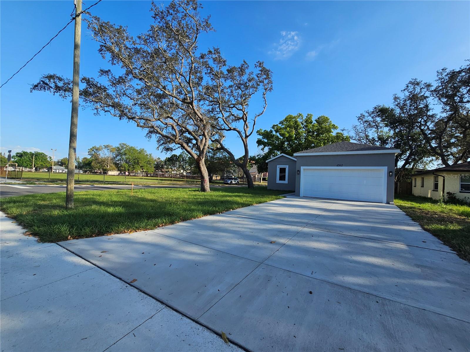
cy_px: 176
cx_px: 235
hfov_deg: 106.2
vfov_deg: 89.9
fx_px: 177
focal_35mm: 13
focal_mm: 2.2
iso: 50
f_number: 2.2
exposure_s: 1/1476
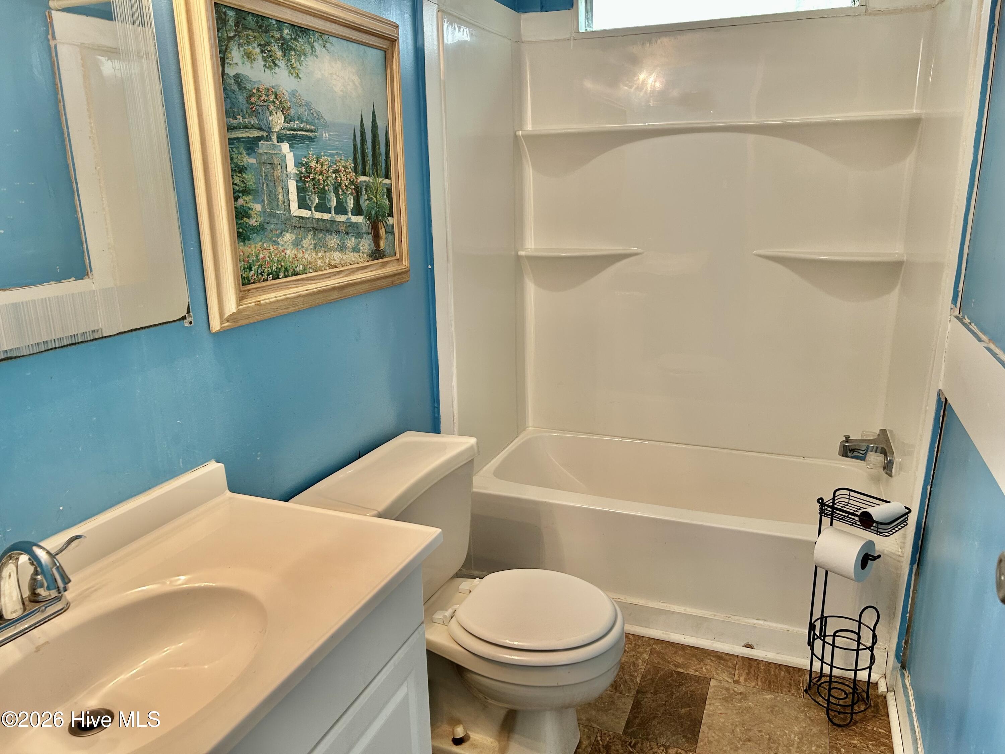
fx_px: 755
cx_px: 502
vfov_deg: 53.1
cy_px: 377
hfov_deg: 67.3
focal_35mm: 26
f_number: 1.5
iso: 100
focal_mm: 5.7
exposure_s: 1/60
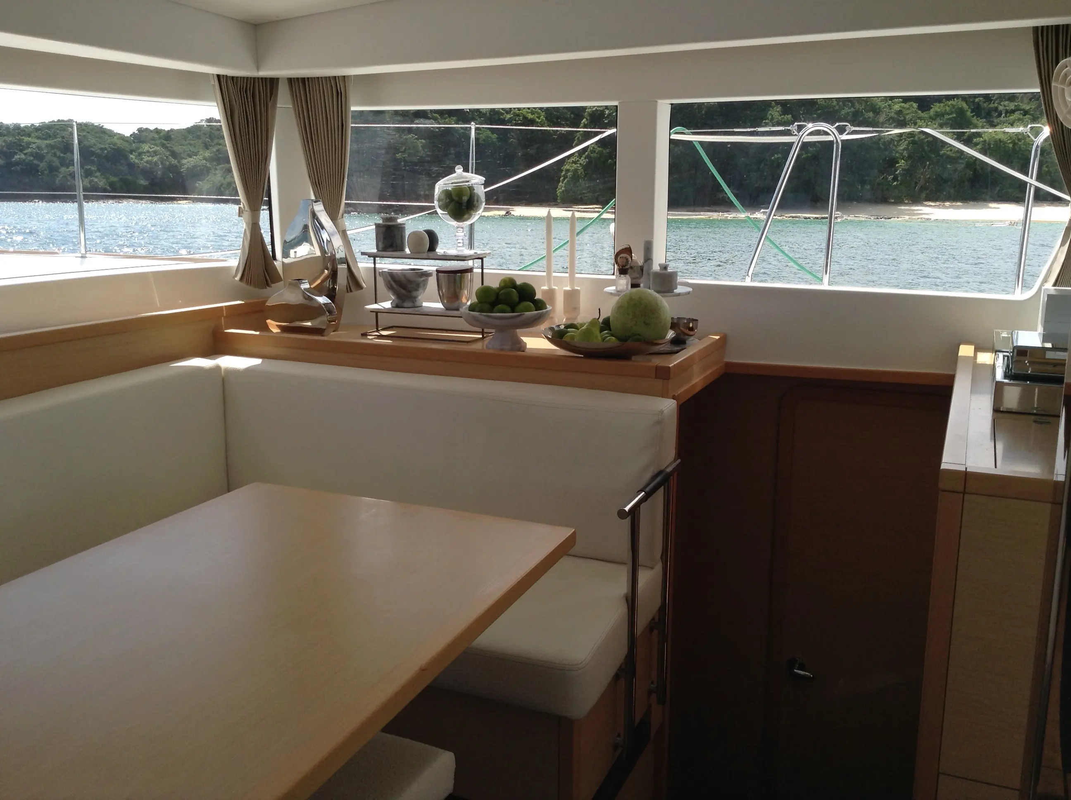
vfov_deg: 42.8
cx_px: 536
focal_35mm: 33
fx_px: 1019
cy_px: 400
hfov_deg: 55.4
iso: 25
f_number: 2.4
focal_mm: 3.3
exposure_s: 1/417
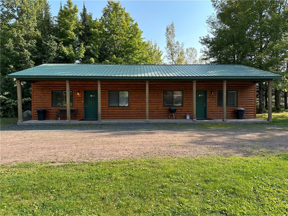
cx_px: 144
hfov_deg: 71.6
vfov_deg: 56.8
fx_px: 200
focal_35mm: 24
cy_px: 108
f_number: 1.78
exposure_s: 1/1107
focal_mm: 6.86
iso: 80
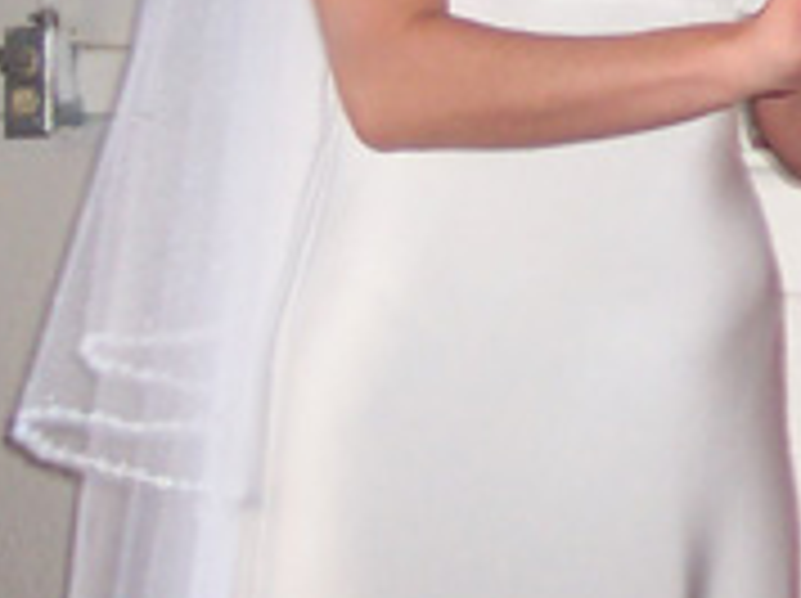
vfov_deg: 10.1
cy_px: -155
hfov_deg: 13.1
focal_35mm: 144
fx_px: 3328
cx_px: 1130
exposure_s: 1/30
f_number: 2.8
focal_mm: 8
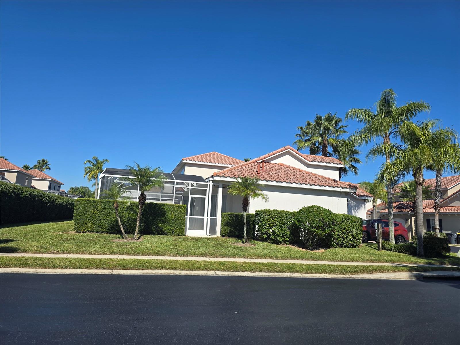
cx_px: 230
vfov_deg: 58.9
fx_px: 306
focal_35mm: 23
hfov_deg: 73.9
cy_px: 172
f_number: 1.7
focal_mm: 6.3
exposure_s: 1/997
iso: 12
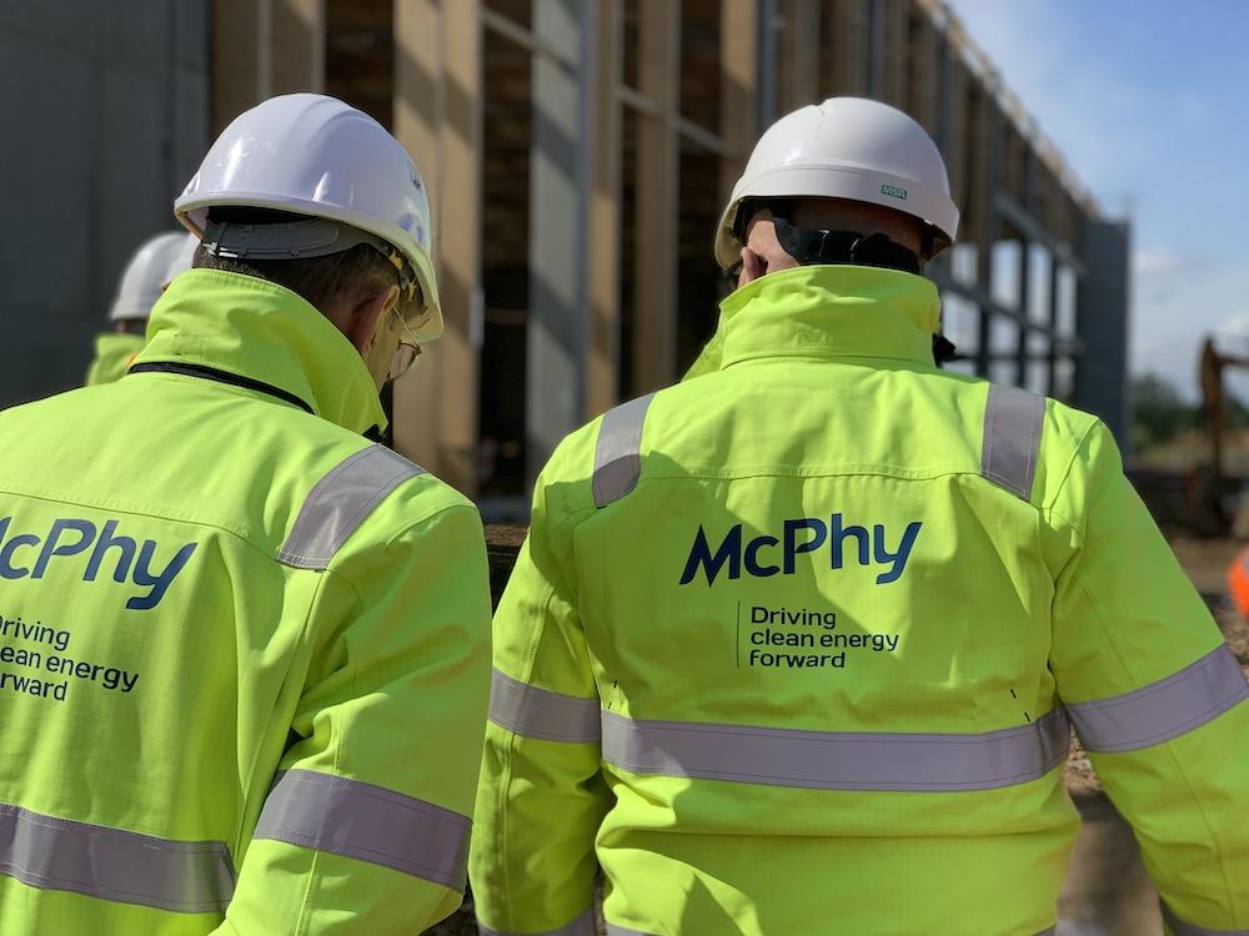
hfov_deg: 36.8
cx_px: 624
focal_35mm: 52
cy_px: 468
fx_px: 1876
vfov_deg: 28.0
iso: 16
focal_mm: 6
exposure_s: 1/1845
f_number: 2.4
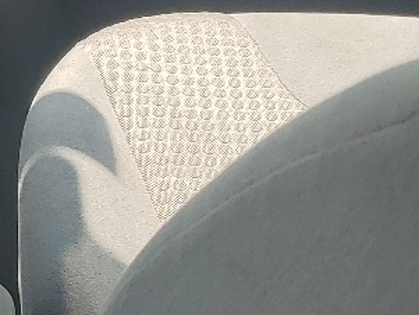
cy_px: -84
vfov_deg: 10.5
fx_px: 1671
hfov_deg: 13.6
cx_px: -161
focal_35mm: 138
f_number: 1.5
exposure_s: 1/833
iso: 50
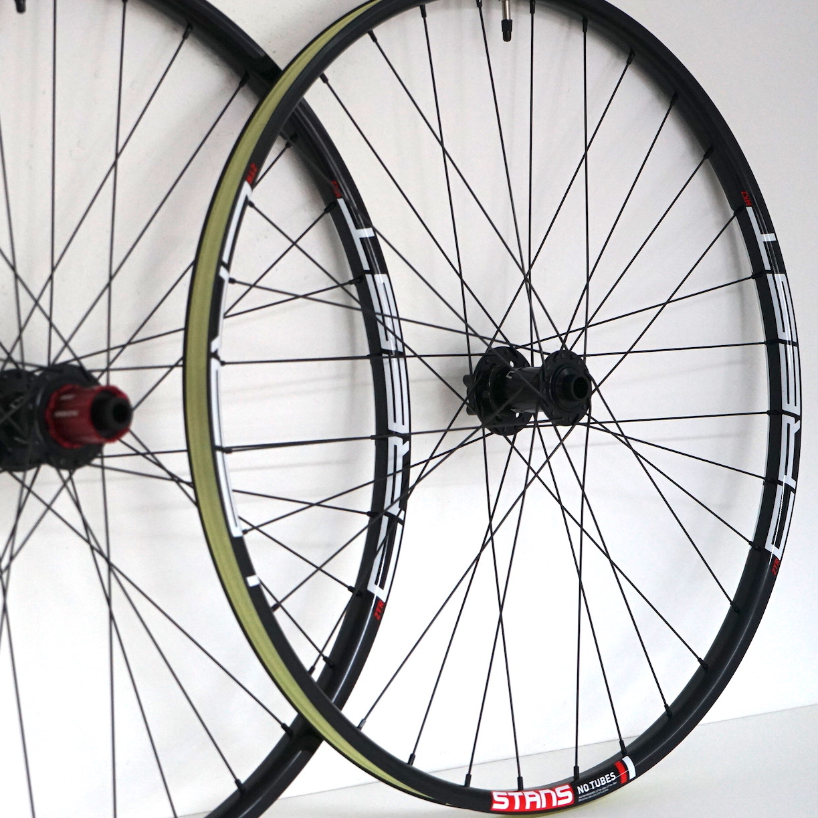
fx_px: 2005
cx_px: 161
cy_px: 393
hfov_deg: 22.7
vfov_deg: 23.1
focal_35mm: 75
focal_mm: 54
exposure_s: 1/160
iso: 2000
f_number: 5
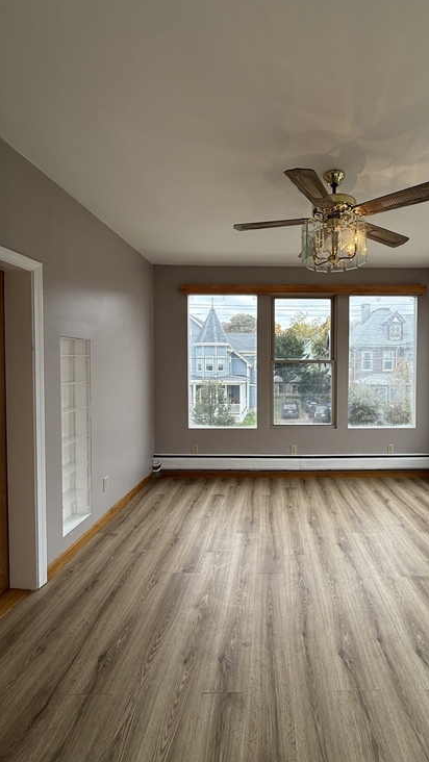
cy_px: 372
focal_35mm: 16
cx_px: 281
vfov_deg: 99.3
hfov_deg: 65.6
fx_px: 323
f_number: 2.2
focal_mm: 2.22
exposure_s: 1/178
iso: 64
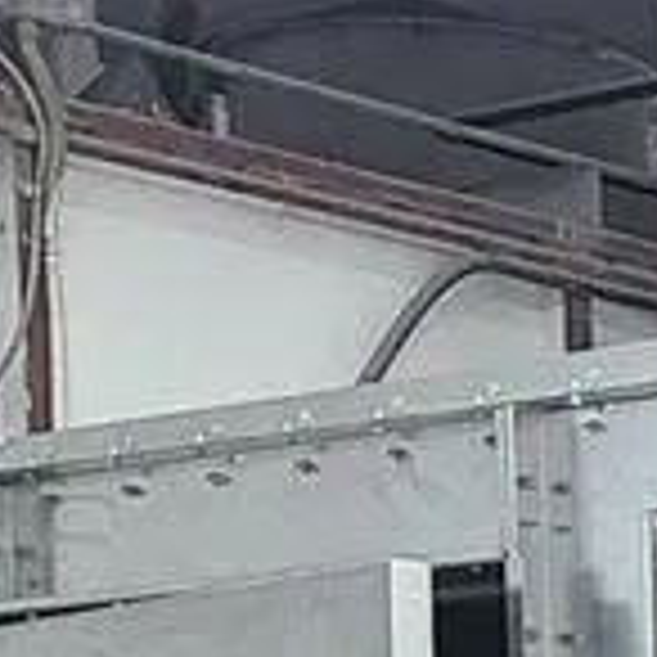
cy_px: 1606
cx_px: 1516
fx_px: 4058
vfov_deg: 8.4
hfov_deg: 8.5
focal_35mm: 189
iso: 100
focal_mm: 5.4
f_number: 1.8
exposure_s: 1/60
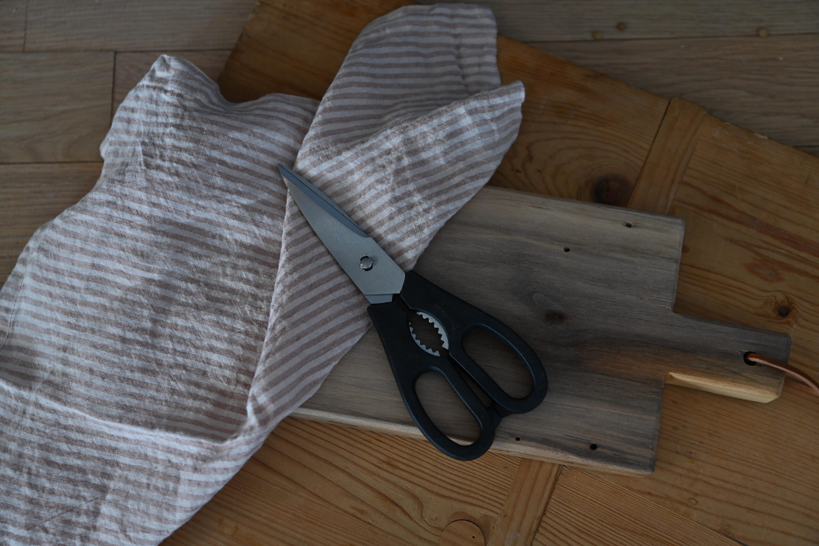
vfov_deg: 23.4
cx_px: 410
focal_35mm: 58
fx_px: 1319
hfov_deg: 34.5
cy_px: 273
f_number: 3.2
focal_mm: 58
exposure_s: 1/200
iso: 320
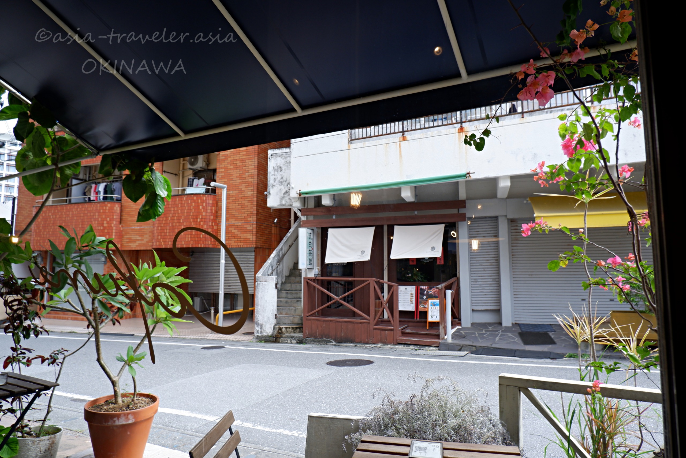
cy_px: 229
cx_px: 343
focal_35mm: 23
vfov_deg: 55.1
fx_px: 438
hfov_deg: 76.1
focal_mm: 15
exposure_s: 1/140
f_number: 6.4
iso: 200
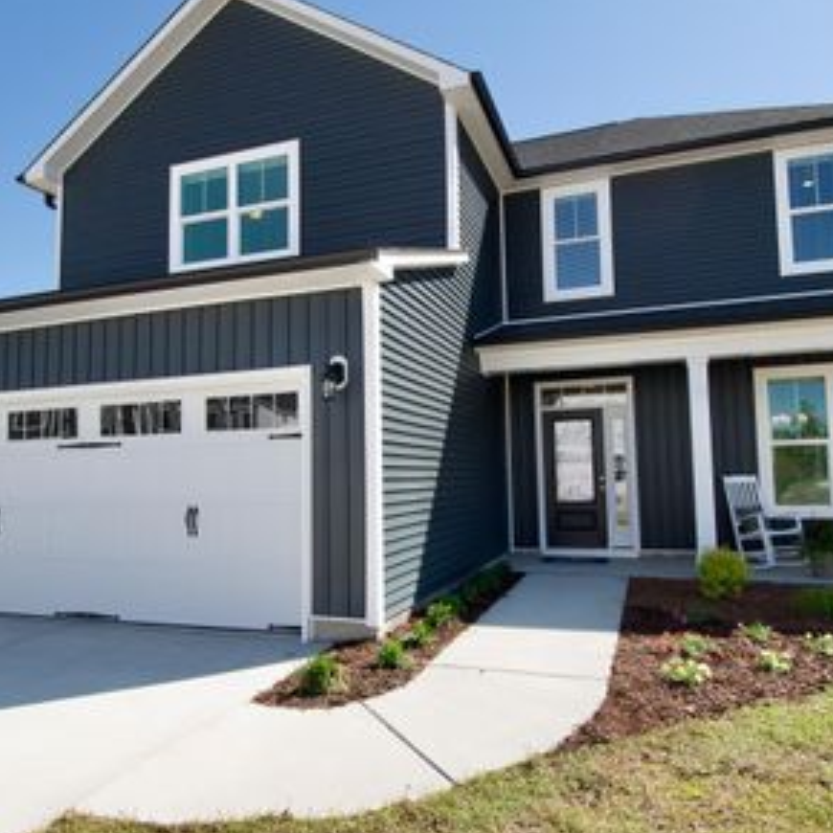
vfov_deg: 69.6
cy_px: 412
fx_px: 599
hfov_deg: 69.6
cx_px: 439
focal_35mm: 22
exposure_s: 1/400
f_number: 7.1
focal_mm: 10
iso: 200
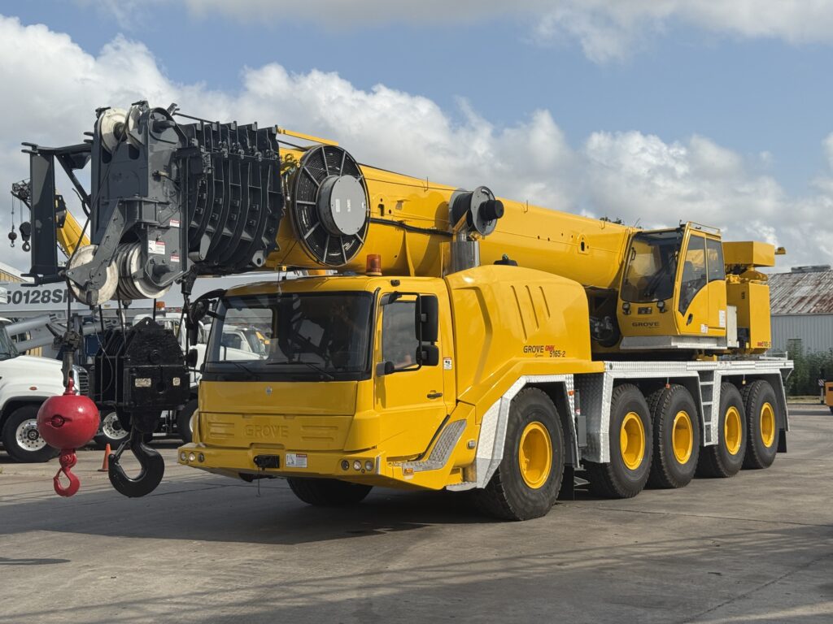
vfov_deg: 30.3
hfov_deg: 39.7
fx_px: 1155
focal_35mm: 48
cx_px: 416
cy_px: 312
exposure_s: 1/6024
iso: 64
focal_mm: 6.76
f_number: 1.78
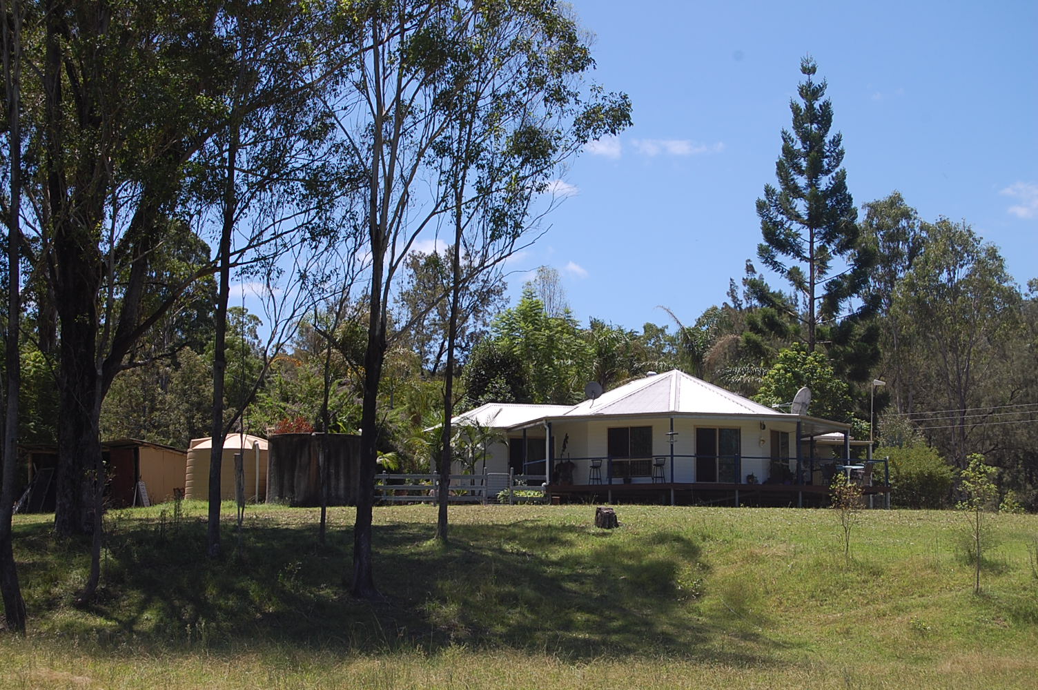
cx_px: 519
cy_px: 345
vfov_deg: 16.5
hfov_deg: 24.6
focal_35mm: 82
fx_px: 2377
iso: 200
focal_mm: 55
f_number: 9
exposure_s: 1/320
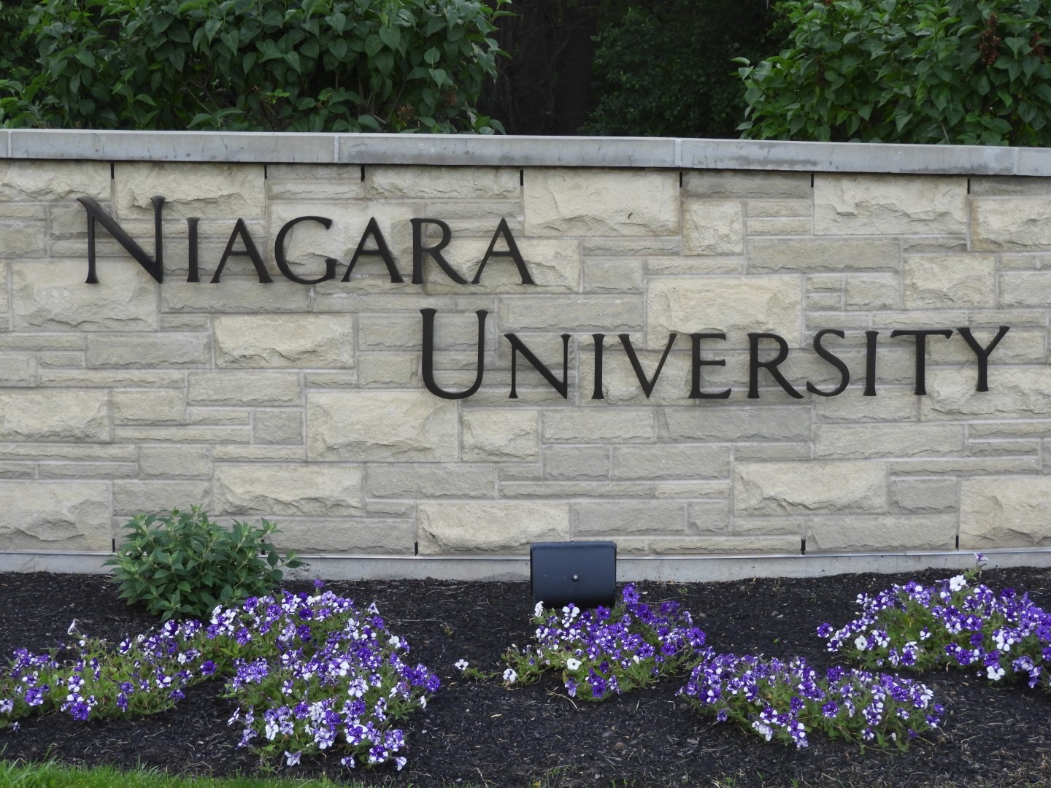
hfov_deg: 24.4
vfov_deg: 18.4
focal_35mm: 80
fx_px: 2429
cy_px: 394
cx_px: 526
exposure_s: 1/60
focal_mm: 14.3
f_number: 4.5
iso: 180
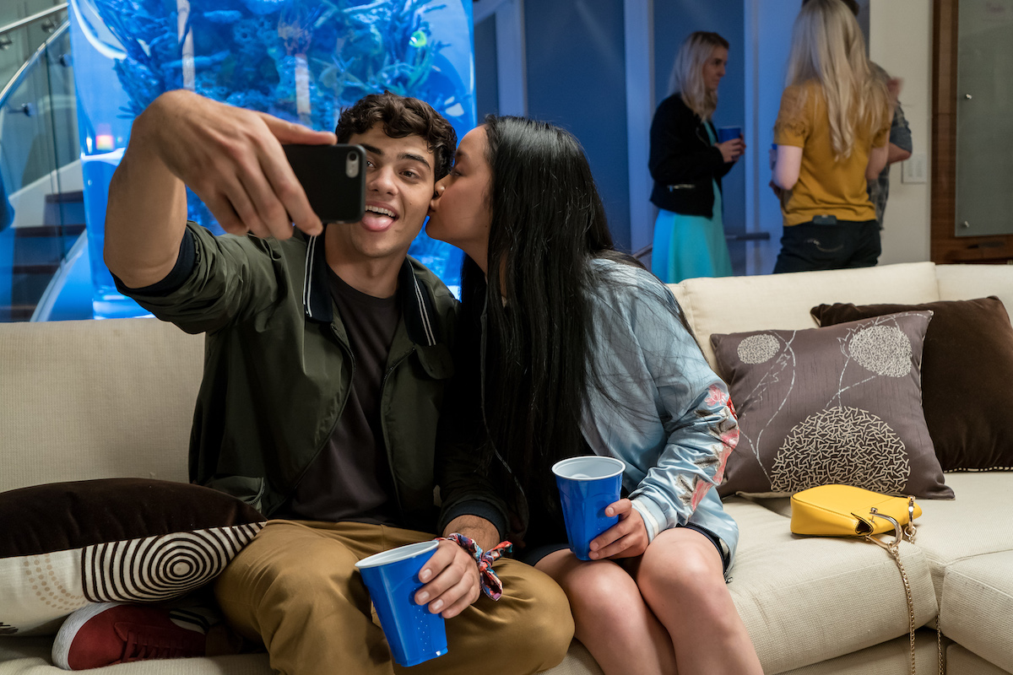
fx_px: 929
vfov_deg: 40.0
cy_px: 338
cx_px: 506
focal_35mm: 33
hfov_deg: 57.2
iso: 3200
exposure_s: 1/30
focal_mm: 33
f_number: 4.5
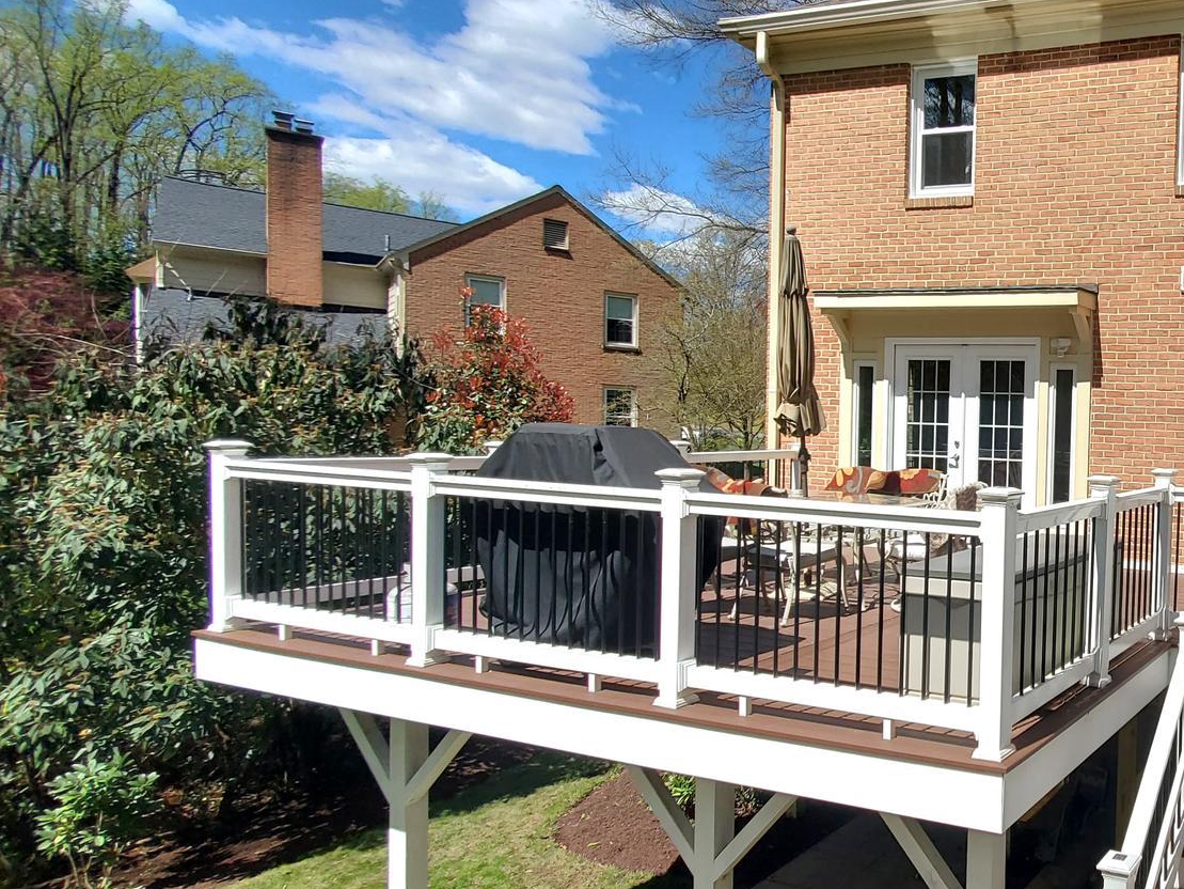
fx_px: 821
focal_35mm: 24
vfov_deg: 56.8
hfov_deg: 62.3
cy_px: 450
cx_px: 1025
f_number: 2.2
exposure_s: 1/1429
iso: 50
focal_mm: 1.8
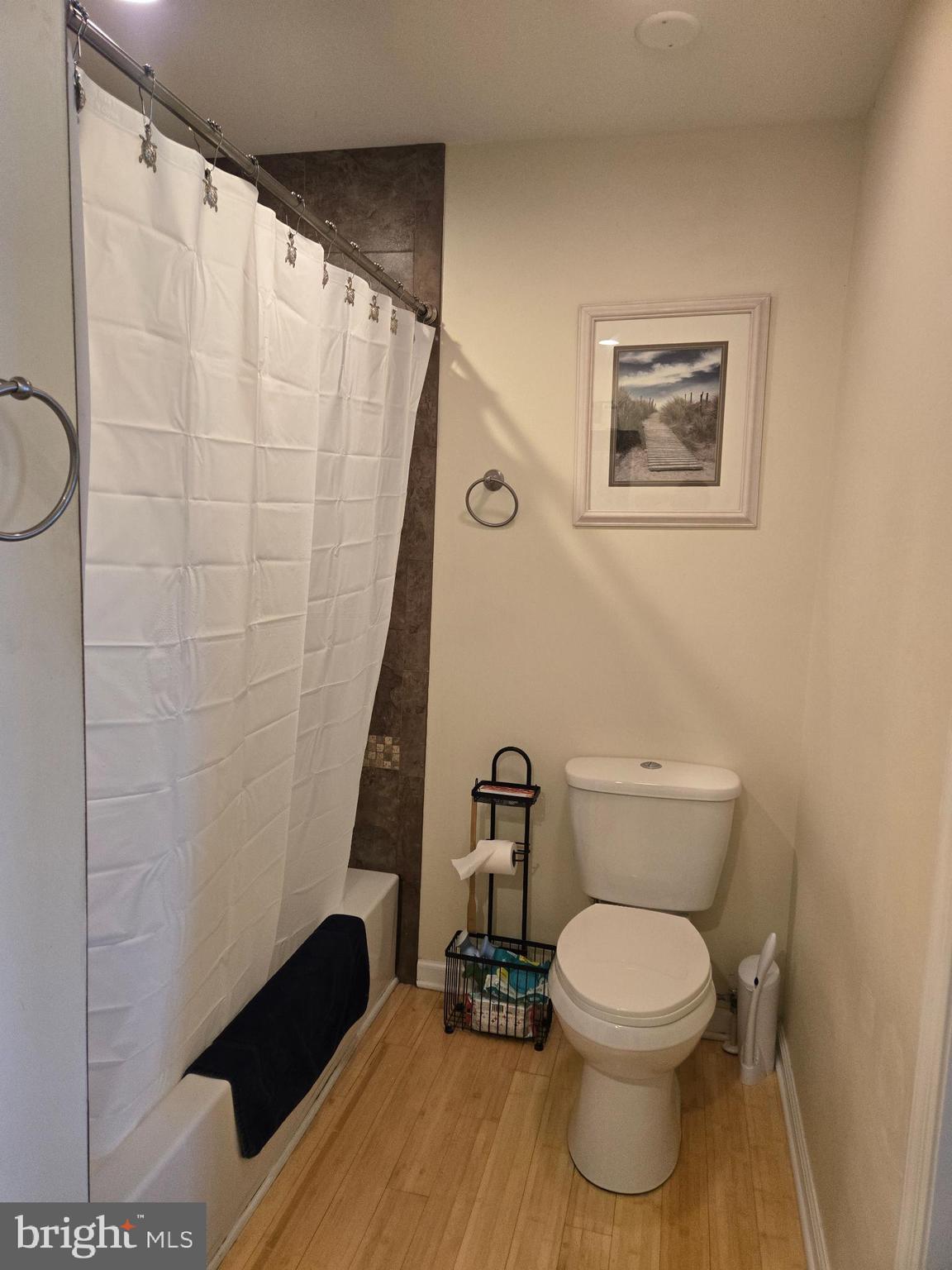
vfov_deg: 73.9
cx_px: 476
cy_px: 635
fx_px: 843
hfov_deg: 58.9
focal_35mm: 23
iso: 320
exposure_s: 1/120
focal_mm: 5.4
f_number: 1.8
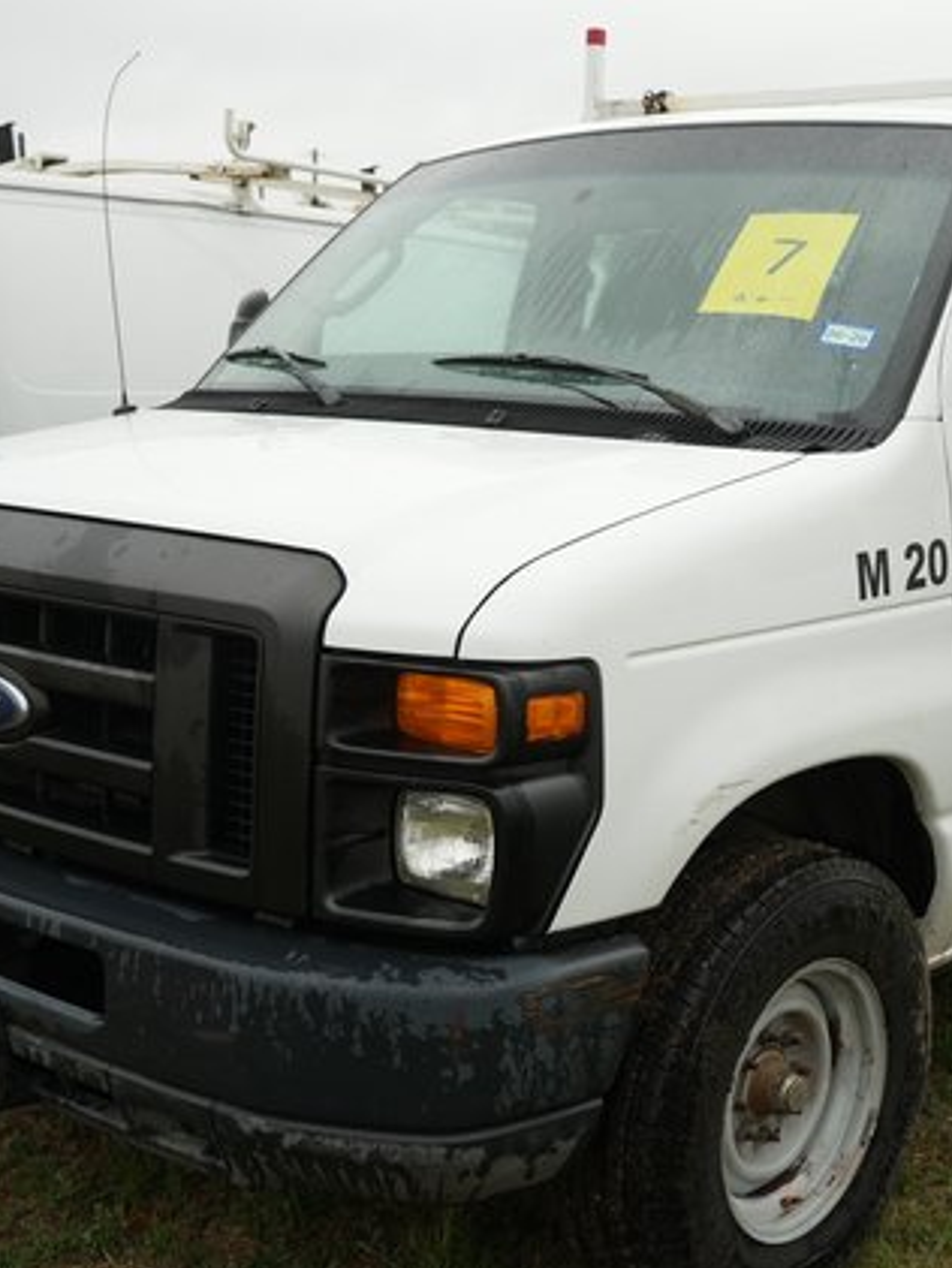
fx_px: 1723
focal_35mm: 47
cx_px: 648
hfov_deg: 30.6
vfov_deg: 40.4
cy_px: 604
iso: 100
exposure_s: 1/100
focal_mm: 29
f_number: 5
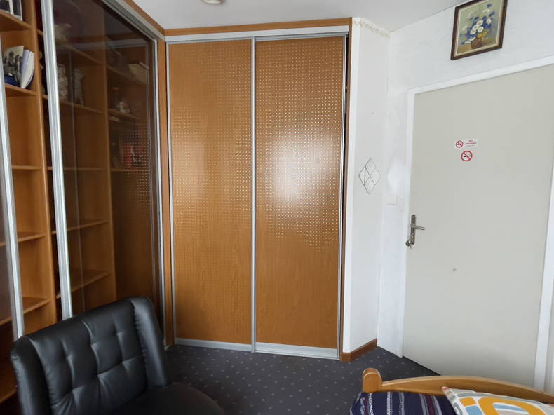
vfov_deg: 89.9
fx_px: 208
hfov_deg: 106.2
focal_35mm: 13
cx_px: 277
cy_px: 208
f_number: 2.4
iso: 640
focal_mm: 1.54
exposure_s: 1/60
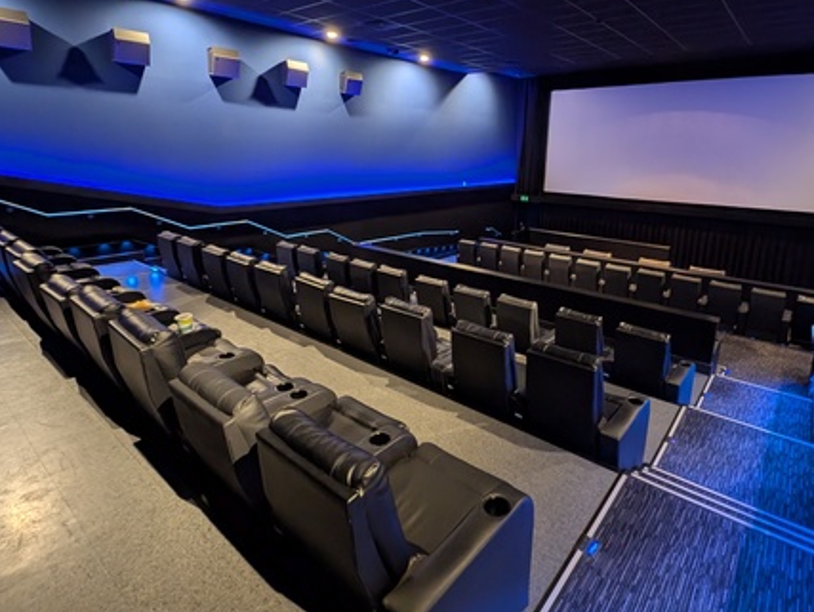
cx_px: 444
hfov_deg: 87.5
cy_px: 250
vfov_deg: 71.0
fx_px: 424
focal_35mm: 18
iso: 778
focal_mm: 2.23
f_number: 1.95
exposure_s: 1/11.6
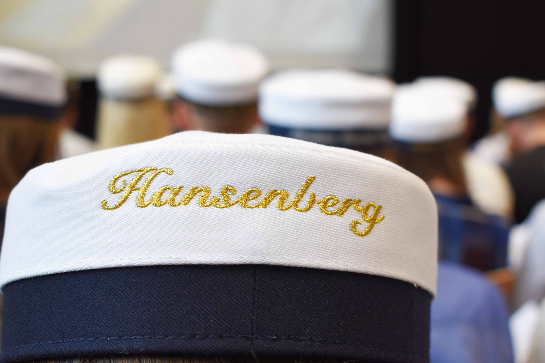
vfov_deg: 21.9
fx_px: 939
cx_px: 282
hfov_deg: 32.4
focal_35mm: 62
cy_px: 213
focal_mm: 32
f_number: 5
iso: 400
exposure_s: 1/100
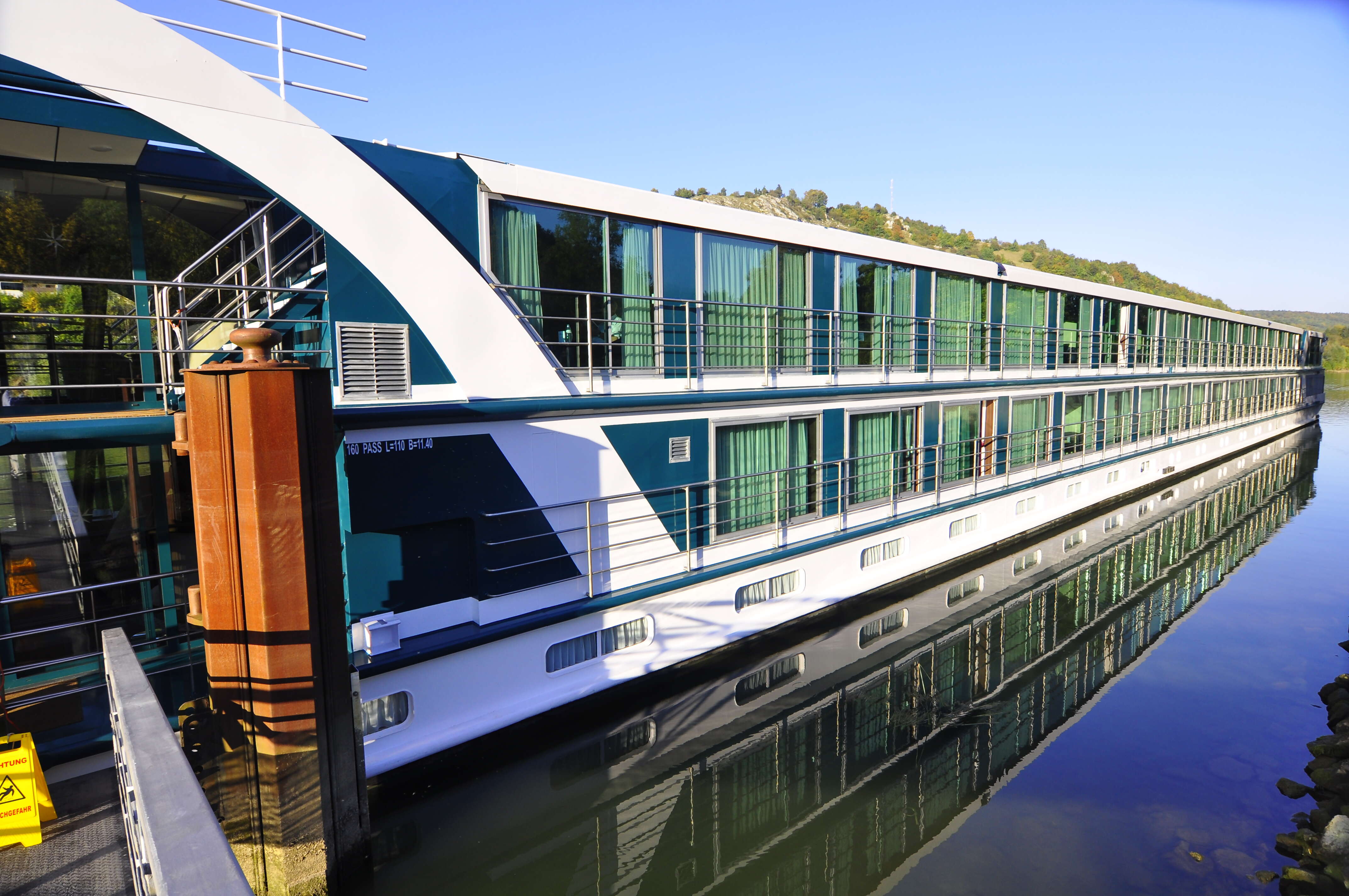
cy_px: 448
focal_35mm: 18
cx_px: 674
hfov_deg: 90.1
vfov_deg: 67.2
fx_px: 674
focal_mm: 12
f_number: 7.1
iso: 200
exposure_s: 1/200
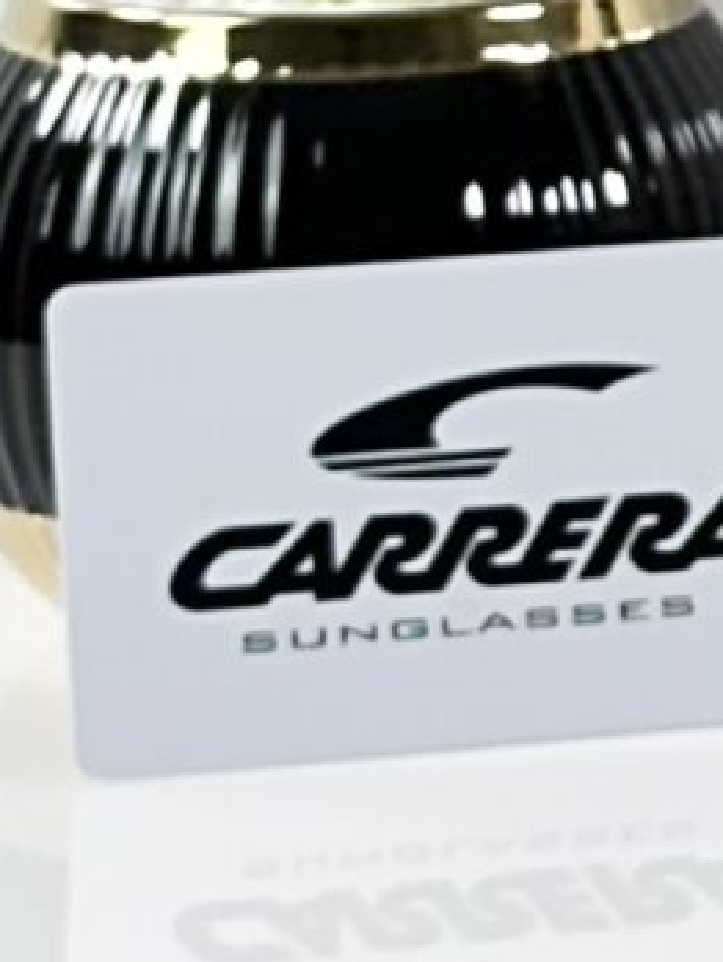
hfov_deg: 4.0
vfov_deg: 5.5
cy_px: -769
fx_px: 9797
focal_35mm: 352
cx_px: 2564
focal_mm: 6.86
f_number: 1.78
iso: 80
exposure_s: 1/100
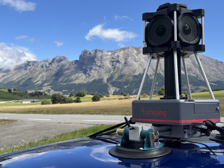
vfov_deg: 37.7
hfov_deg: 49.0
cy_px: 90
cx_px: 104
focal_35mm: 38
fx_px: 246
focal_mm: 5.96
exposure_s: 1/2451
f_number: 1.6
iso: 50
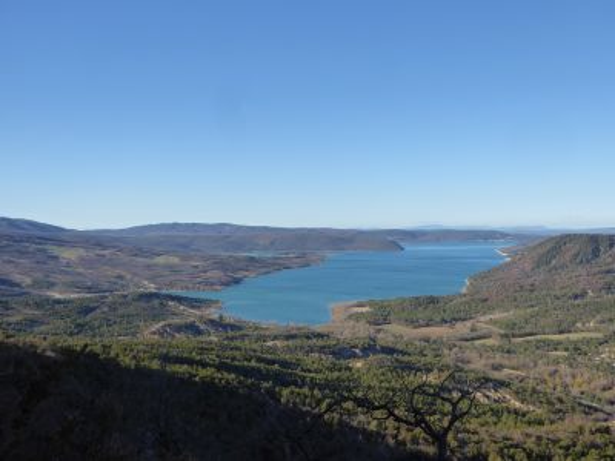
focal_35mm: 36
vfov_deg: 39.7
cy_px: 230
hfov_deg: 51.4
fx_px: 640
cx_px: 308
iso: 125
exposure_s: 1/640
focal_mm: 6.3
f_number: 3.7
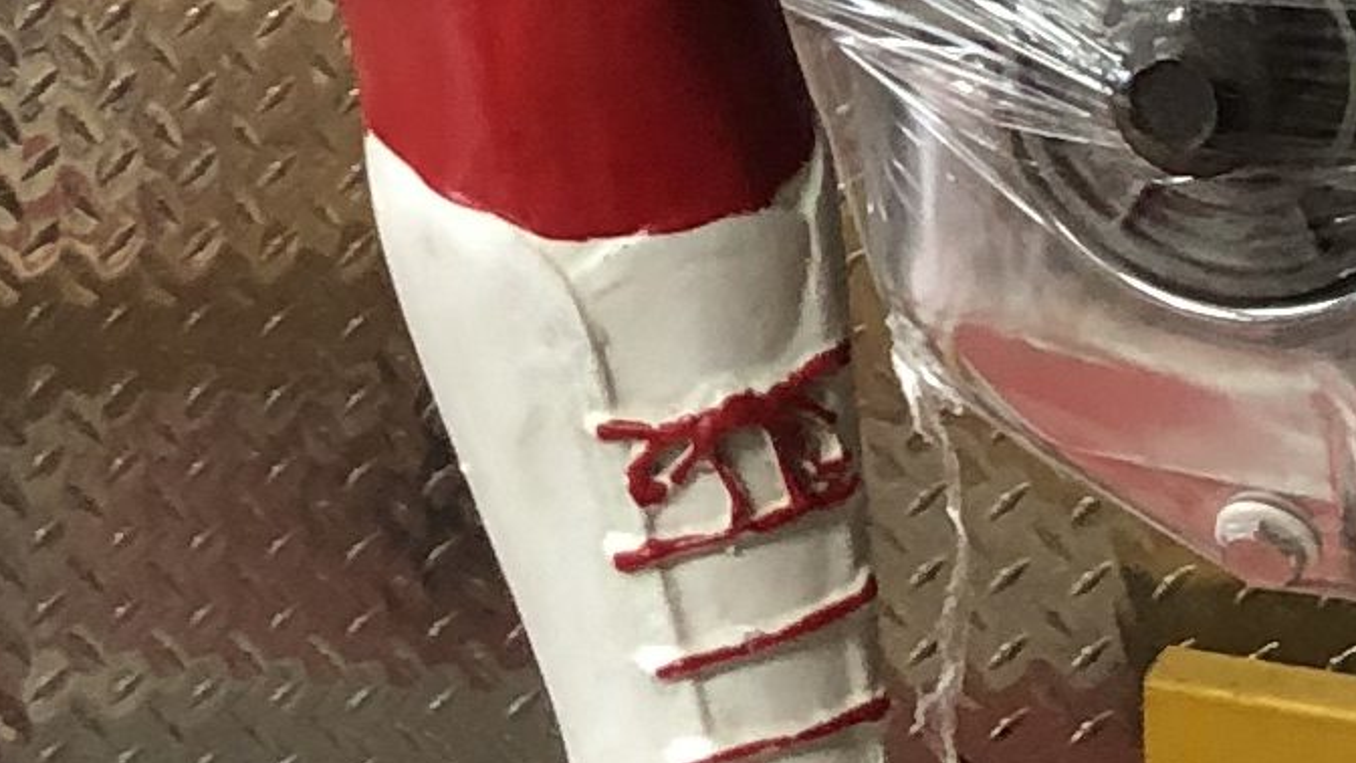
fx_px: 6580
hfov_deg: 11.5
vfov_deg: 6.2
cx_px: -285
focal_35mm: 183
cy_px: -1262
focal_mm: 4
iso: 32
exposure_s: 1/30
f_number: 1.8
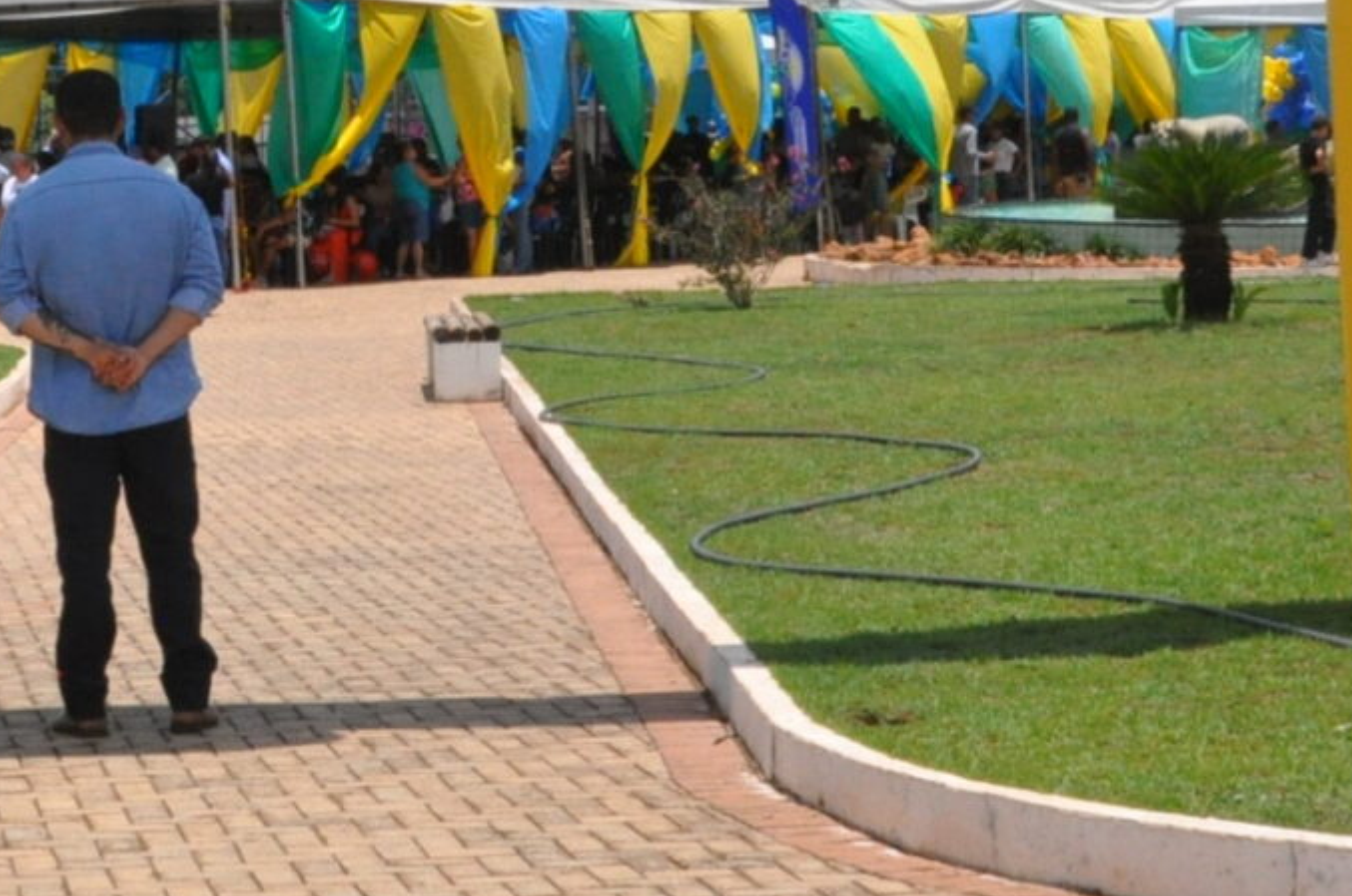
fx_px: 4424
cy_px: -70
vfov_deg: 11.4
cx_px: -88
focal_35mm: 118
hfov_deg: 16.9
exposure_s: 1/1250
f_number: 18
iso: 1600
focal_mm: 26
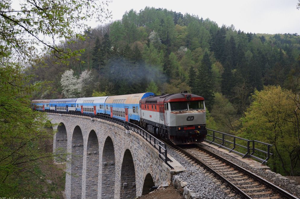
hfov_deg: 51.9
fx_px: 308
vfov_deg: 35.9
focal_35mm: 37
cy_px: 101
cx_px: 150
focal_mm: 24
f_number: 5.6
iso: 400
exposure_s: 1/500
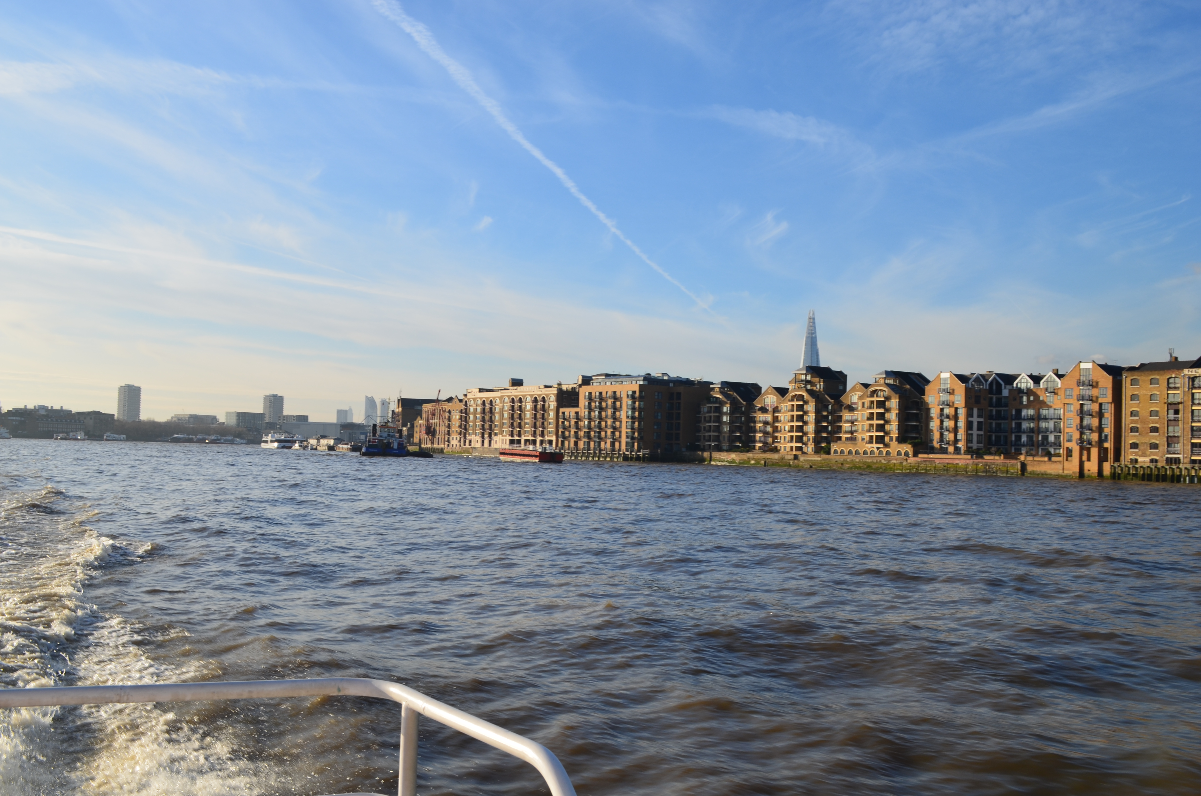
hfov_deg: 53.2
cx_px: 600
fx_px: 1199
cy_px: 398
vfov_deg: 36.7
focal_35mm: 36
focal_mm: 24
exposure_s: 1/160
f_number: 11
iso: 100
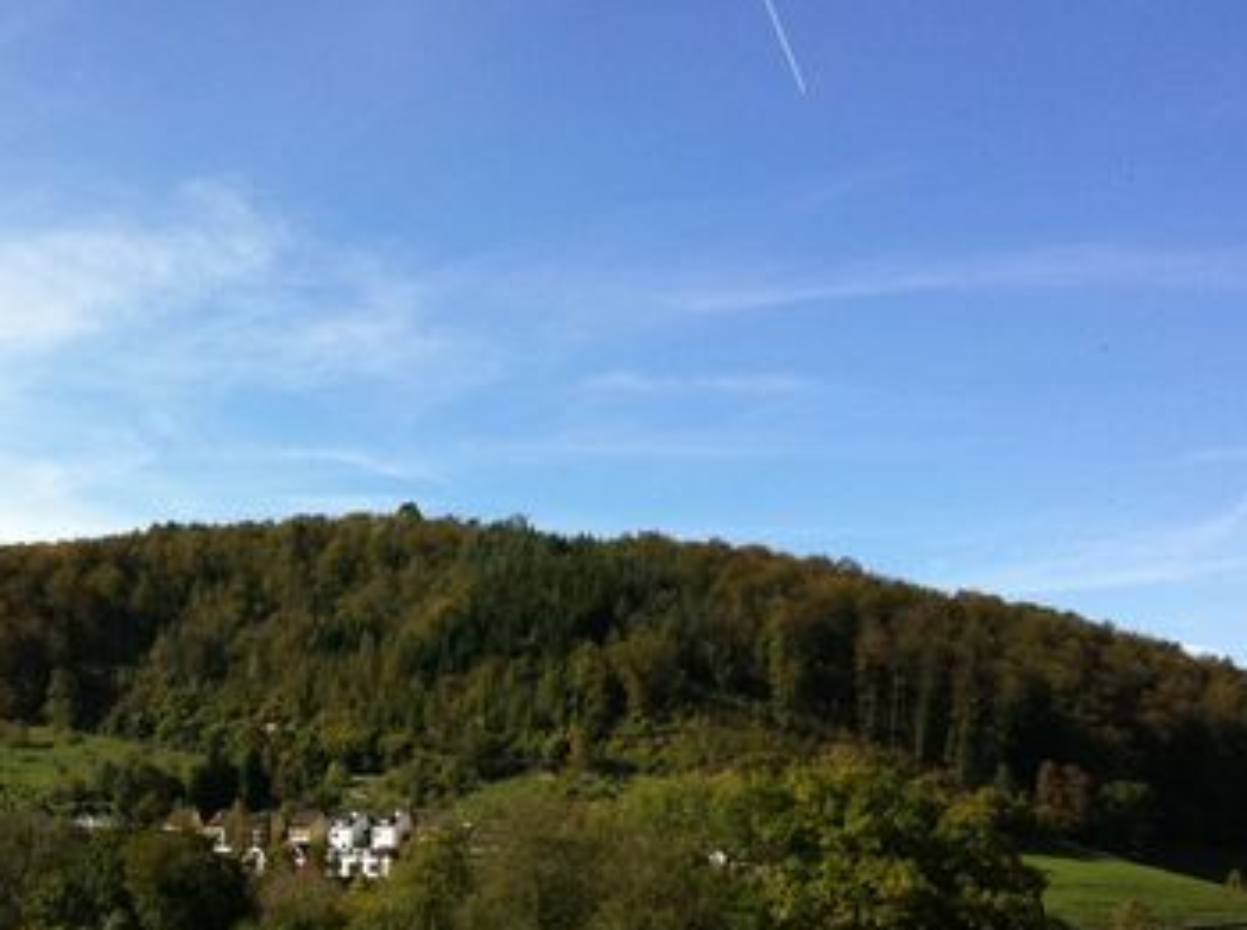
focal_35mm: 64
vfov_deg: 22.5
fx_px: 2301
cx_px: 167
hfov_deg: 29.3
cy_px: 780
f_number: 2.8
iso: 80
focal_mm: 3.85
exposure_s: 1/1077
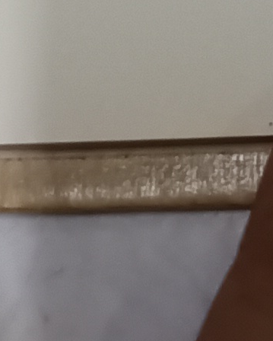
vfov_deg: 7.6
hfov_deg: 7.3
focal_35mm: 209
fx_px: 2109
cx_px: 392
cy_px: -795
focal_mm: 5.31
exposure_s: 1/50
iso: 1036
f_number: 1.7
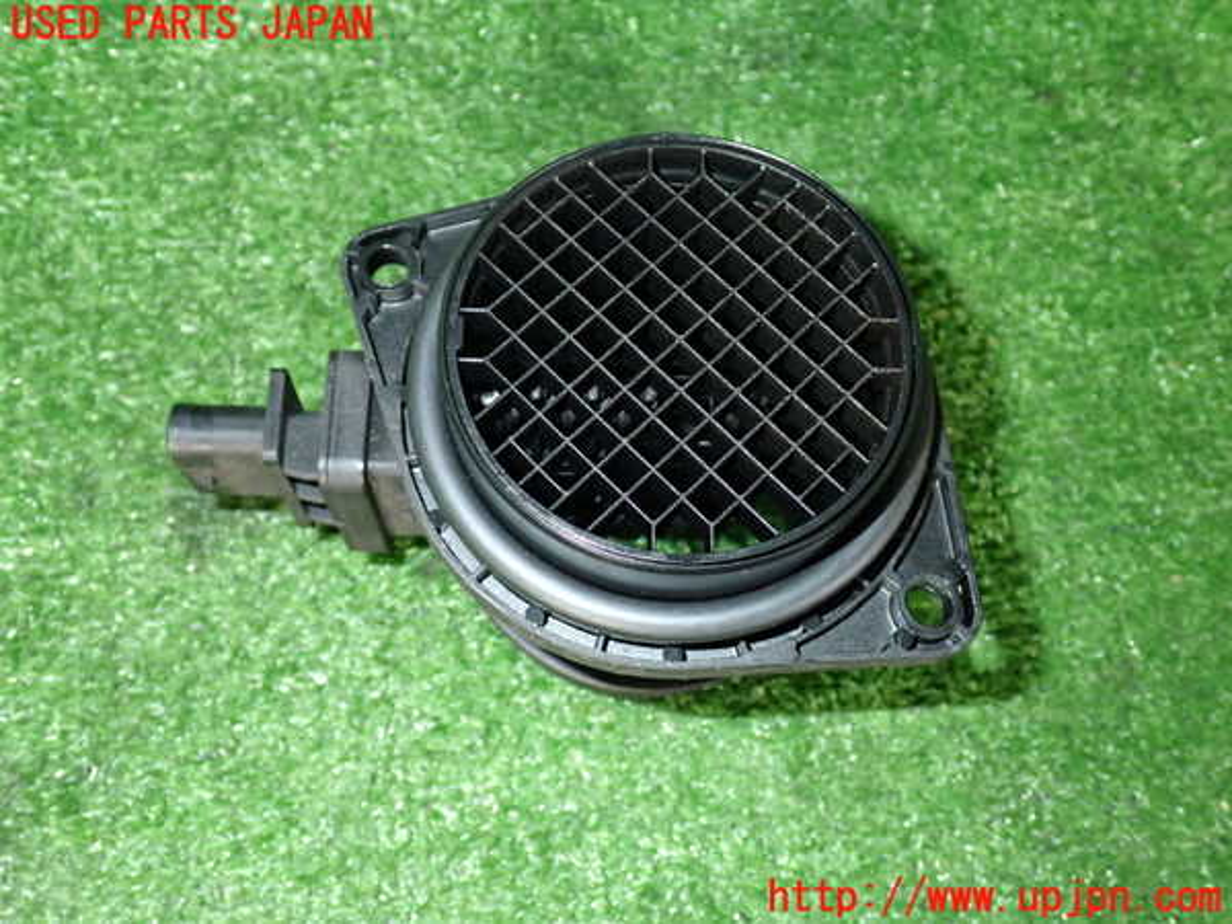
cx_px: 616
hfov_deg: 51.4
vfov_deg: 39.7
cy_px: 462
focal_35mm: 36
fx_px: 1281
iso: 400
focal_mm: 6.37
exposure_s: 1/40
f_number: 7.1
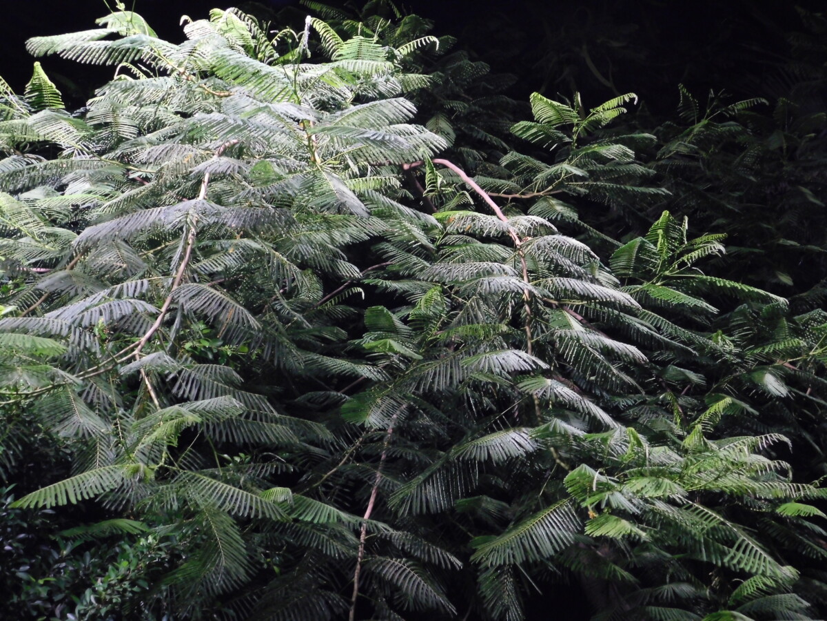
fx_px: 1218
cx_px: 414
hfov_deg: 37.5
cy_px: 310
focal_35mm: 51
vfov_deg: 28.6
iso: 1250
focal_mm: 9
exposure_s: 1/15
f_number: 3.8
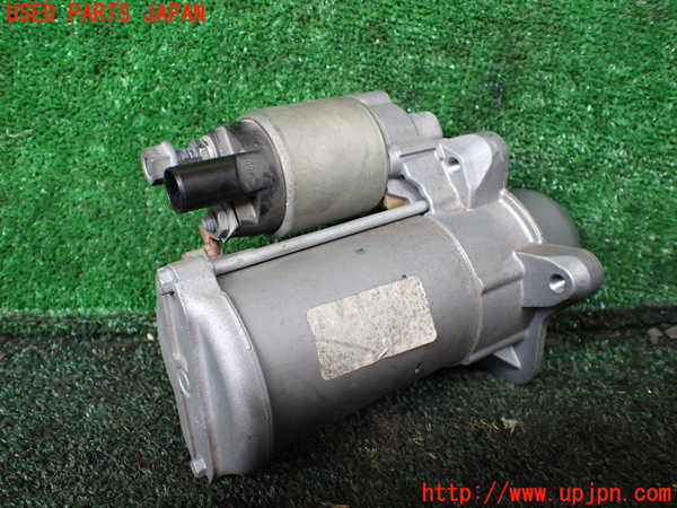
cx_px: 338
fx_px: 587
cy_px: 254
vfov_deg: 46.8
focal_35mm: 30
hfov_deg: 60.0
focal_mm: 5.4
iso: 500
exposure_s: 1/125
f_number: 2.3
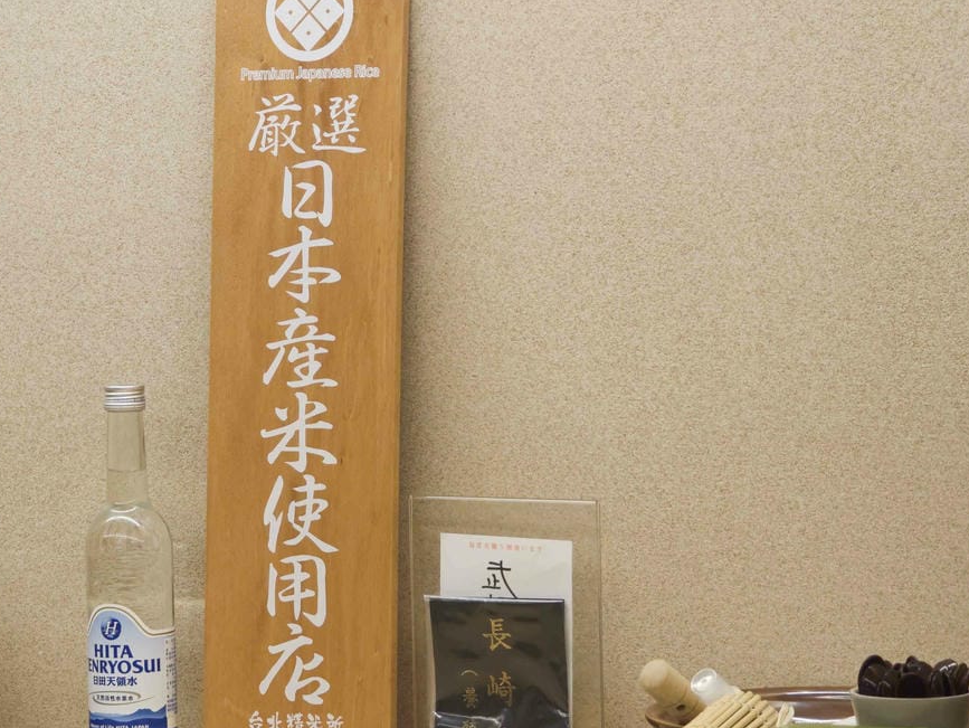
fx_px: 4649
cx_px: 332
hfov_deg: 11.9
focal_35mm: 166
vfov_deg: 8.9
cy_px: 338
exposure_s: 1/120
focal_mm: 19.4
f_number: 2.5
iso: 500
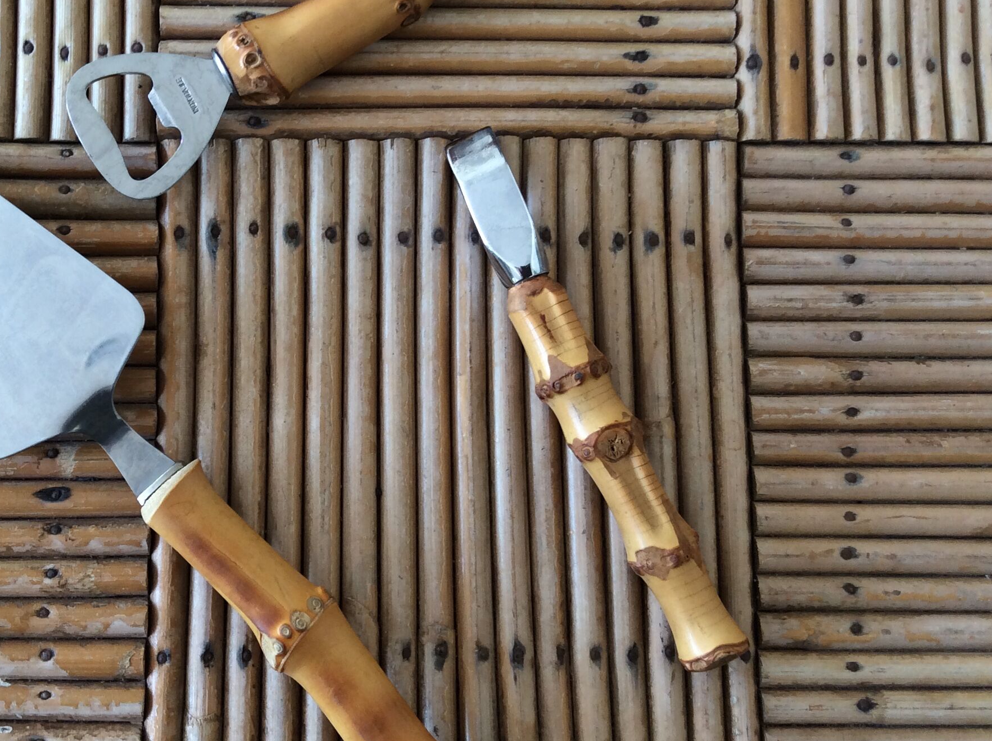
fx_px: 1345
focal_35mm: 47
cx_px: 328
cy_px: 362
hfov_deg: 40.0
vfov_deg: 30.8
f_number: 2.4
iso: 32
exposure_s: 1/33
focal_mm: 3.3
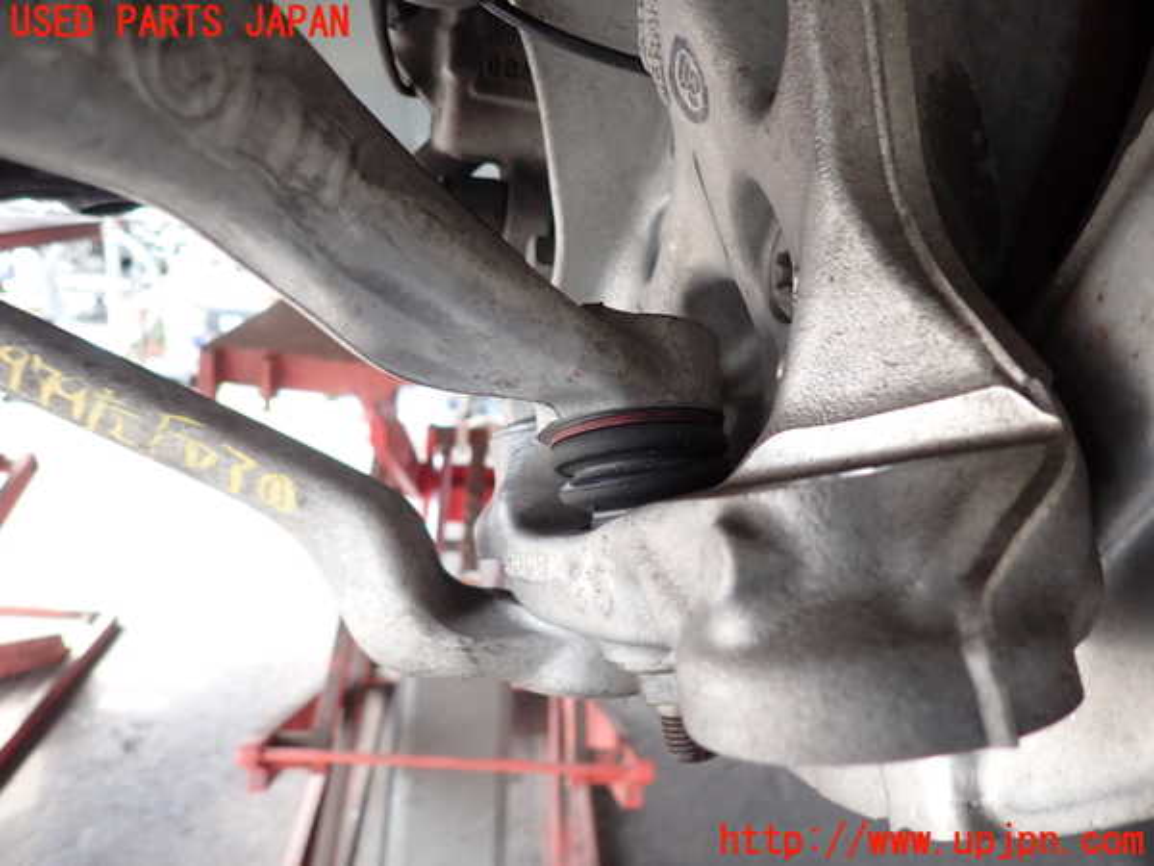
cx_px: 577
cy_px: 433
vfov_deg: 54.9
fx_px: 833
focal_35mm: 25
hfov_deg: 69.4
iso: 200
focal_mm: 4.5
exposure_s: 1/60
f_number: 2
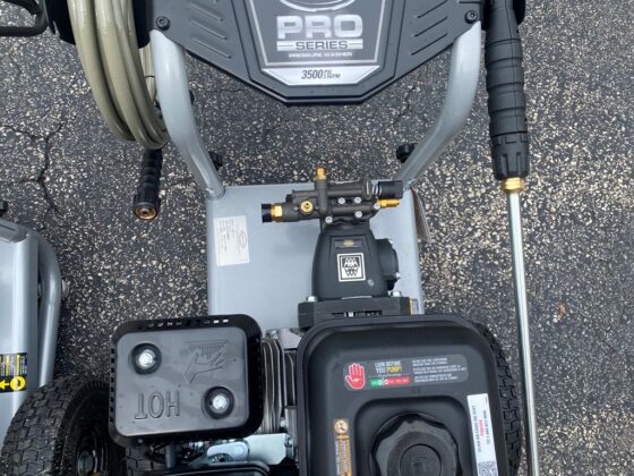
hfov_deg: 67.3
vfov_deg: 53.1
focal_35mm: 26
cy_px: 238
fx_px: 476
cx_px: 317
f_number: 1.8
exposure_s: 1/1043
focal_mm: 4.25
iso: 32
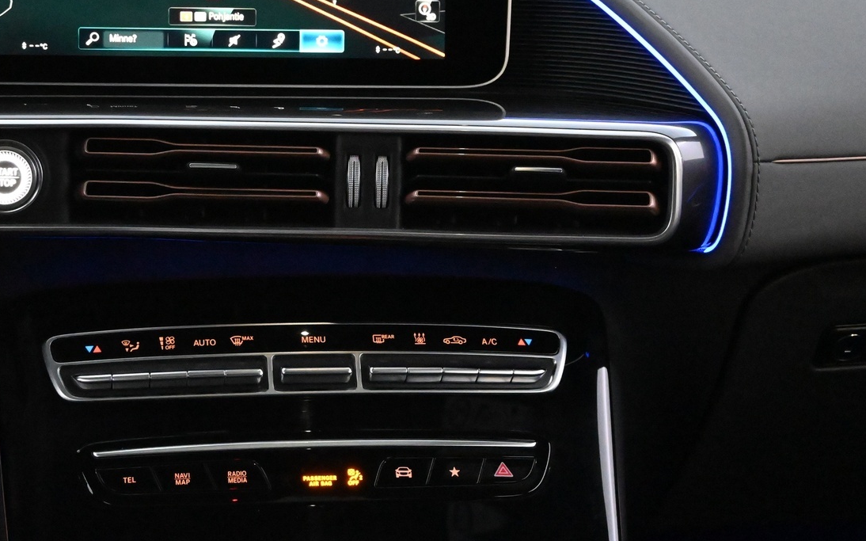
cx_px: 325
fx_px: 1817
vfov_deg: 16.9
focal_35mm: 77
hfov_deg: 26.7
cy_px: 196
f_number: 5
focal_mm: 34
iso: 12800
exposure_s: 1/50
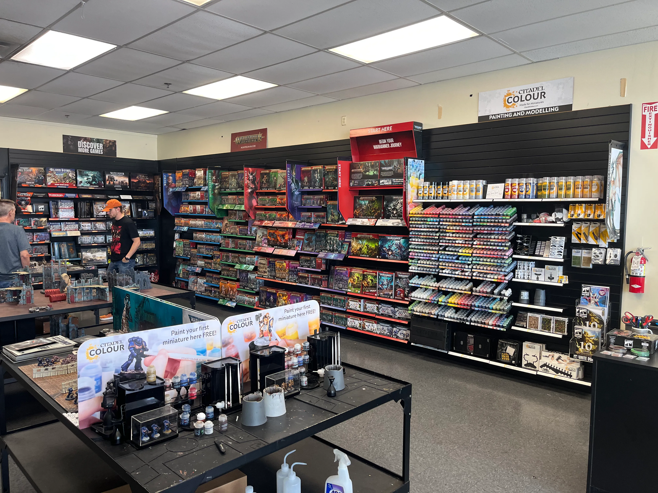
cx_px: 329
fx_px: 494
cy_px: 246
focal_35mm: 26
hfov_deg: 67.3
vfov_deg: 53.1
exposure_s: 1/120
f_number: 1.6
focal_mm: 5.1
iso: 125
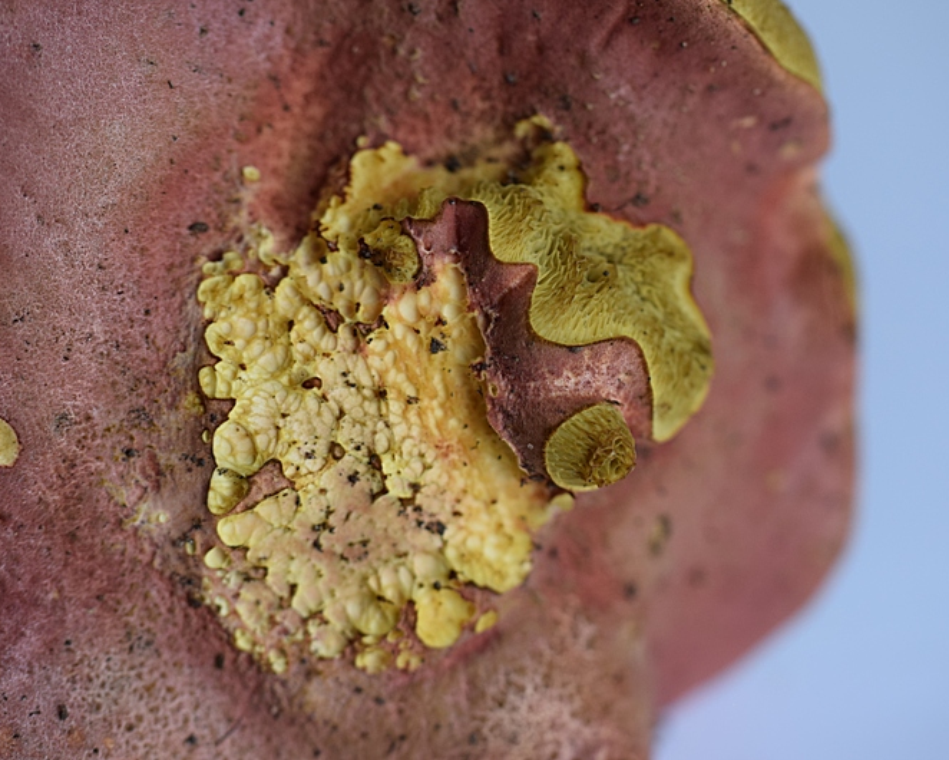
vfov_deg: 15.1
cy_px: 379
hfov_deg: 18.8
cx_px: 480
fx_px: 2866
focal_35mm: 102
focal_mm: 60
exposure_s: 1/250
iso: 560
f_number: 4
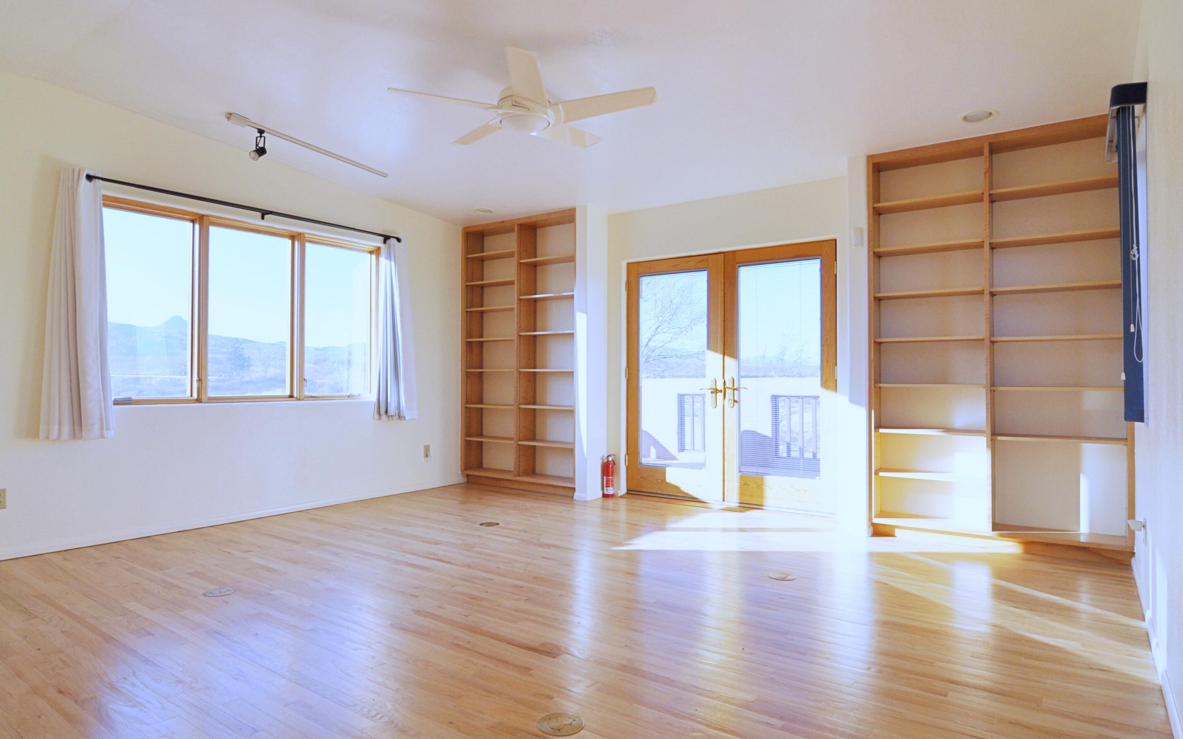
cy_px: 355
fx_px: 565
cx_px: 580
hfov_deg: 92.6
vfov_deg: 66.3
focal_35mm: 18
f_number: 6.3
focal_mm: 11
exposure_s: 1/160
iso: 200
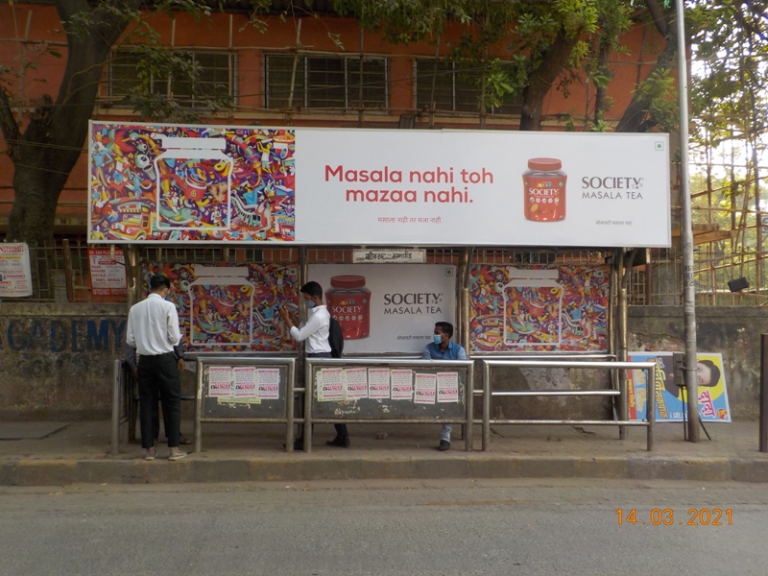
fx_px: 666
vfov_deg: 46.8
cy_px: 288
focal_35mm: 30
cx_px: 384
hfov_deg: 60.0
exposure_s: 1/125
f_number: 3.3
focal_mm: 4.1
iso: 125
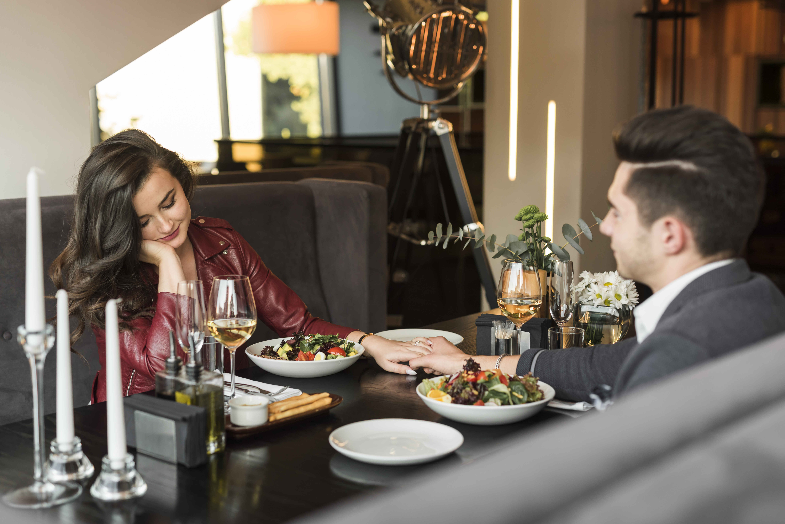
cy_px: 262
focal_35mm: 50
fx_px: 1091
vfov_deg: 27.0
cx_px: 392
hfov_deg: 39.6
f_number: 2.5
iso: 400
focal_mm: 50
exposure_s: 1/160
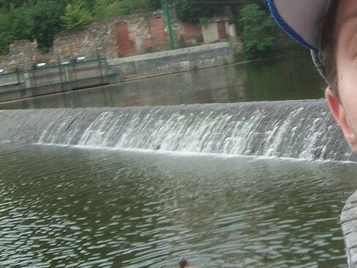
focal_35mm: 79
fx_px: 815
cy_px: 51
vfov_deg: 18.5
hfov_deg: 22.7
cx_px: 428
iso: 80
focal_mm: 5.7
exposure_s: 1/200
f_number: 2.9
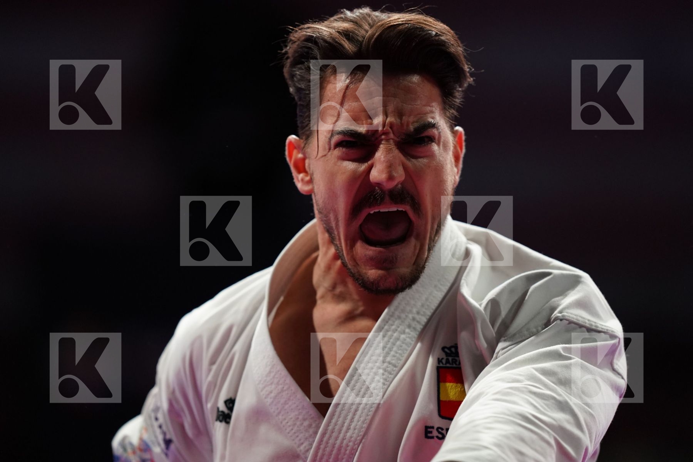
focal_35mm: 400
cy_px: 231
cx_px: 346
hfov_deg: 5.2
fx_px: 7699
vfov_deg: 3.4
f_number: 2.8
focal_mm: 400
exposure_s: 1/500
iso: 2500
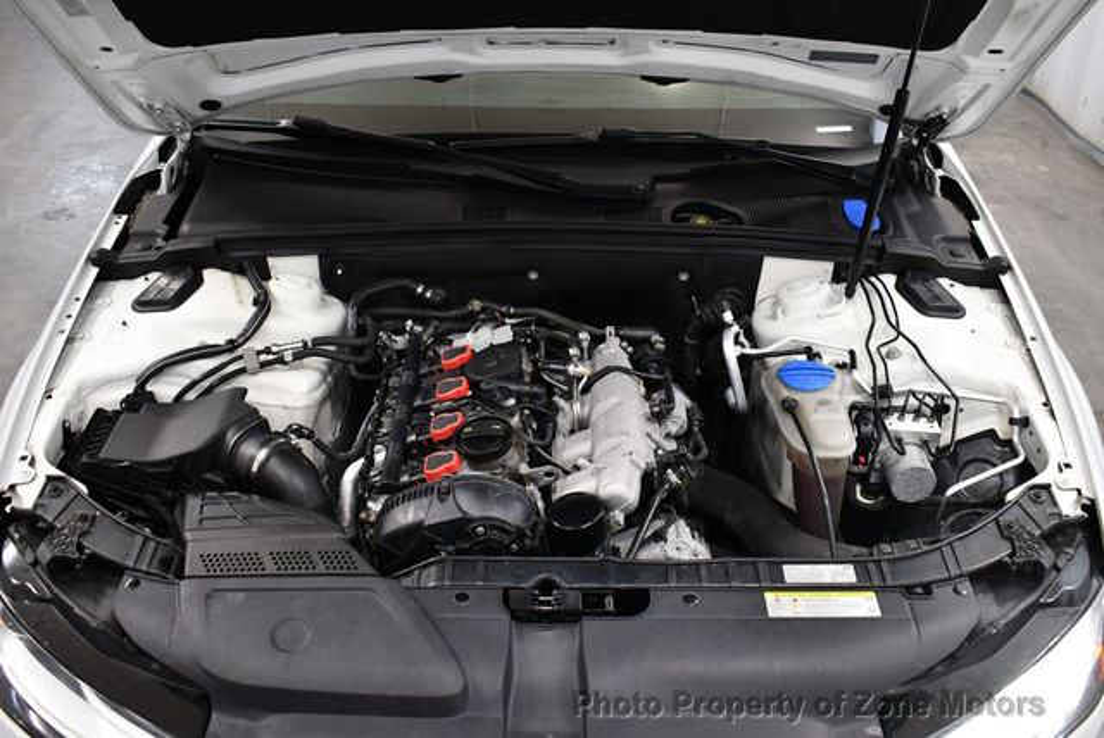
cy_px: 369
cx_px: 552
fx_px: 1105
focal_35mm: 36
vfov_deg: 36.9
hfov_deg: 53.1
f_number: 3.5
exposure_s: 1/125
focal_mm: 18
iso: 1400
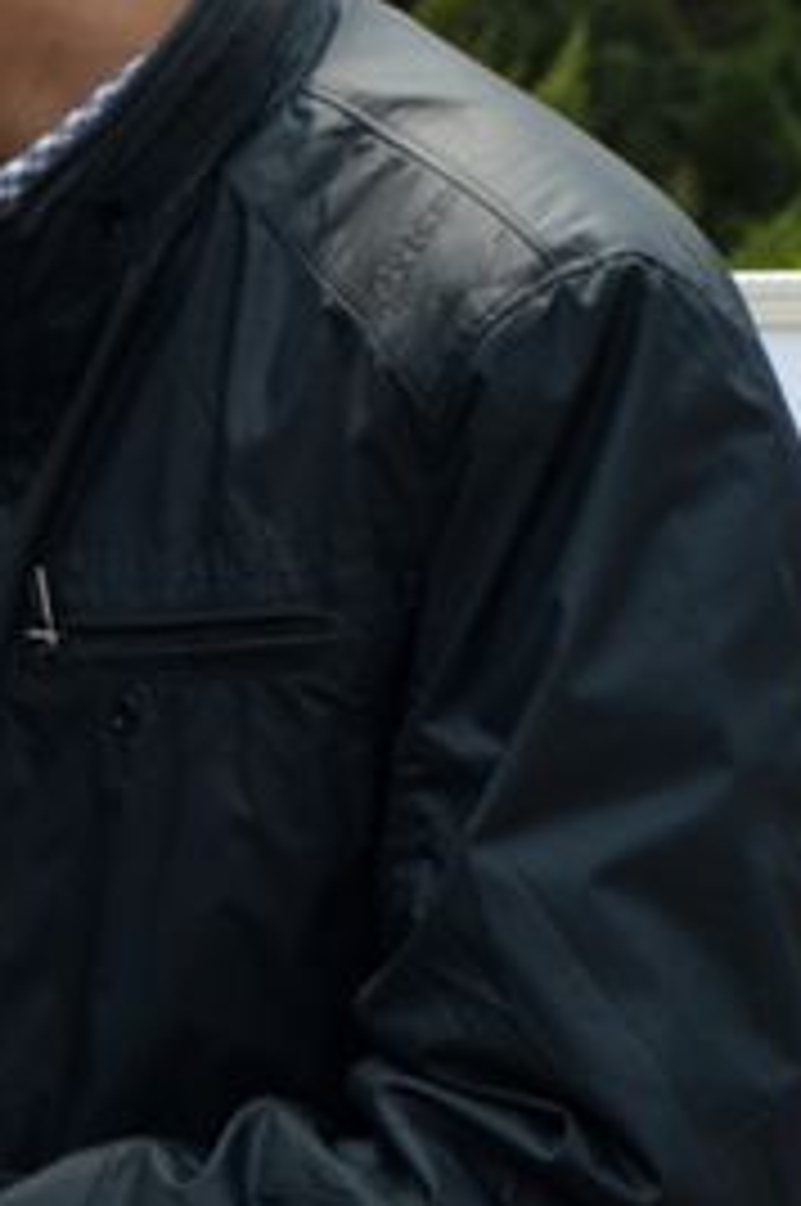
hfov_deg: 4.3
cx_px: -1166
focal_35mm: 312
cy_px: 470
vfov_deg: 6.6
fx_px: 10439
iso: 100
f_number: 5.6
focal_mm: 62
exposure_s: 1/250
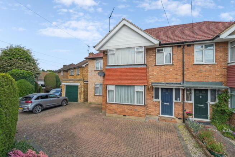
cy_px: 78
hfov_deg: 96.7
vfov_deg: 73.8
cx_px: 118
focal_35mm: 16
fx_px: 104
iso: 200
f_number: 8
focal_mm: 16
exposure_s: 1/400
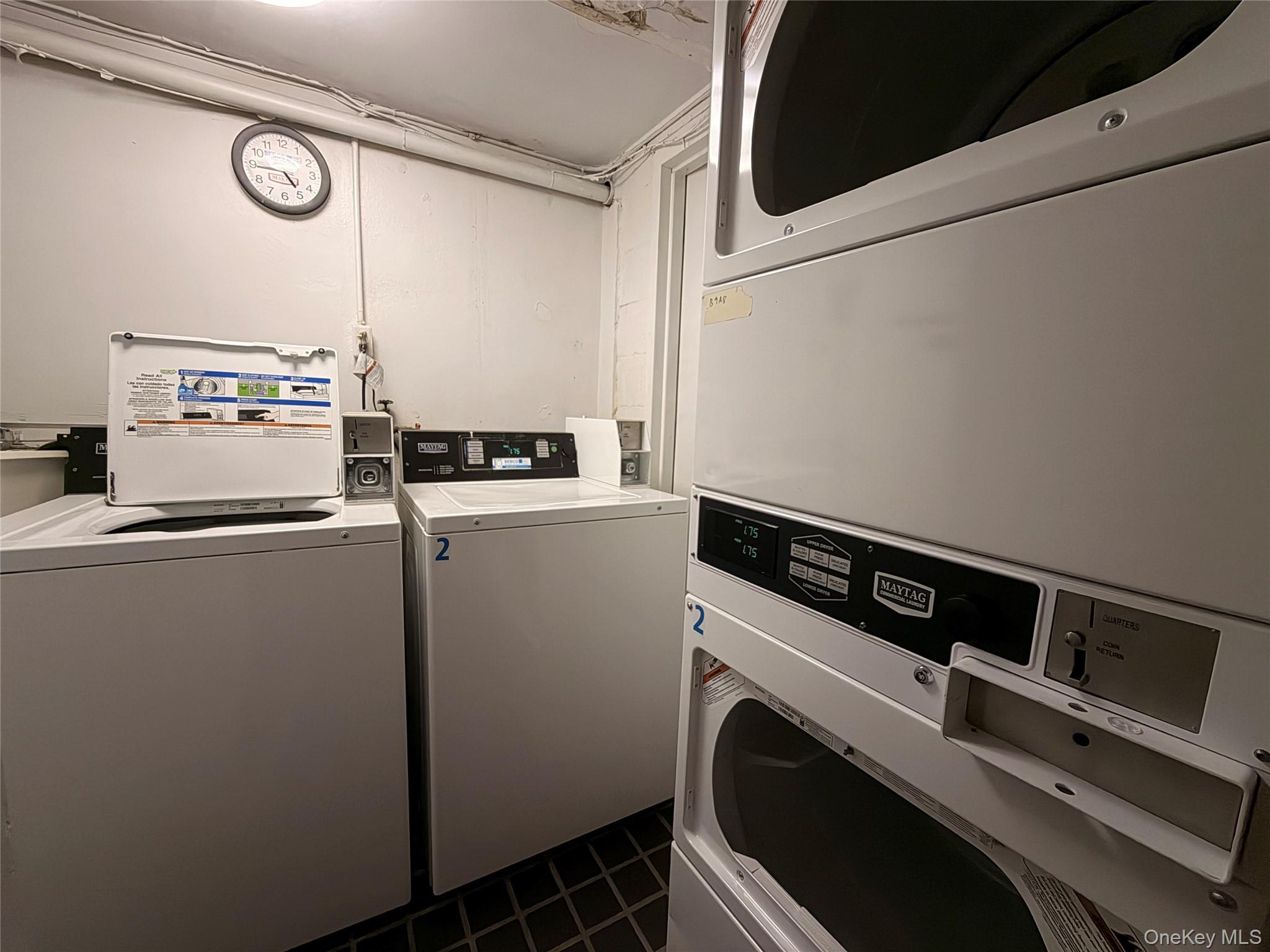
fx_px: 514
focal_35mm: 14
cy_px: 476
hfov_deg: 102.1
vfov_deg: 85.7
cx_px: 635
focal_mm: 2.22
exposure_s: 1/40
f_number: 2.2
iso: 640
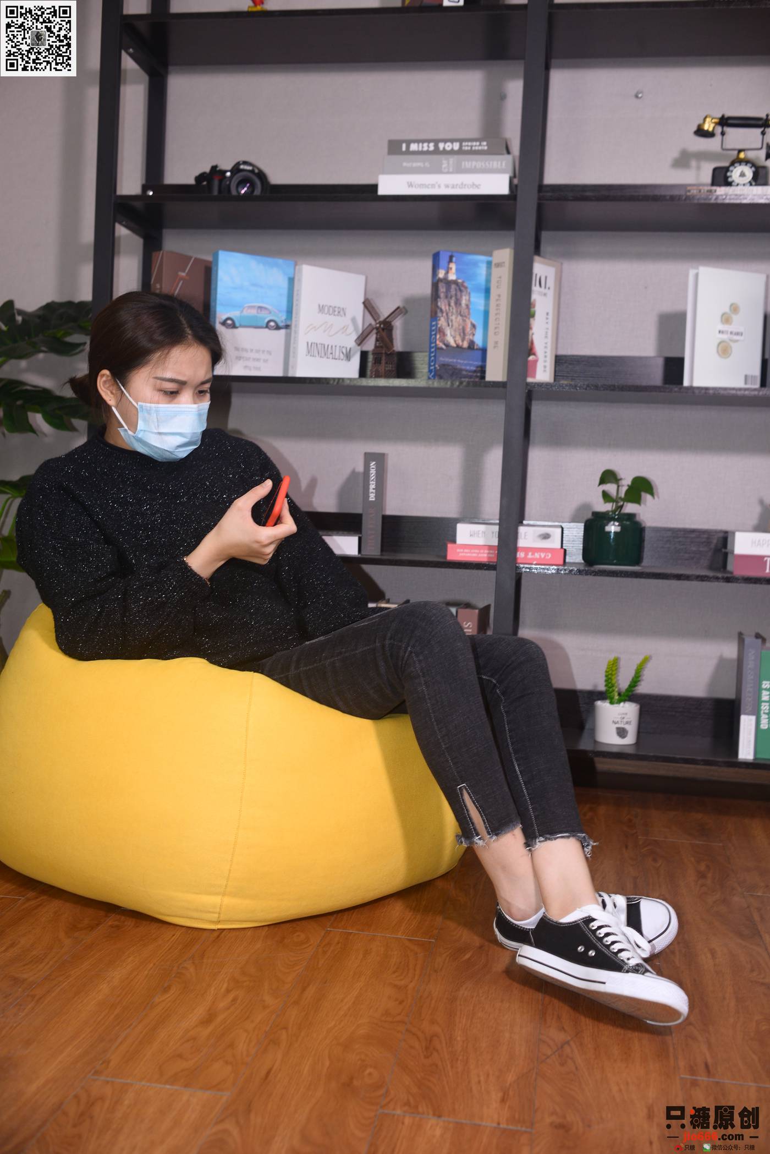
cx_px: 385
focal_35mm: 35
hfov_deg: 37.9
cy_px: 577
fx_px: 1122
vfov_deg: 54.4
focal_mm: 35
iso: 400
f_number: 5.6
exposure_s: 1/60
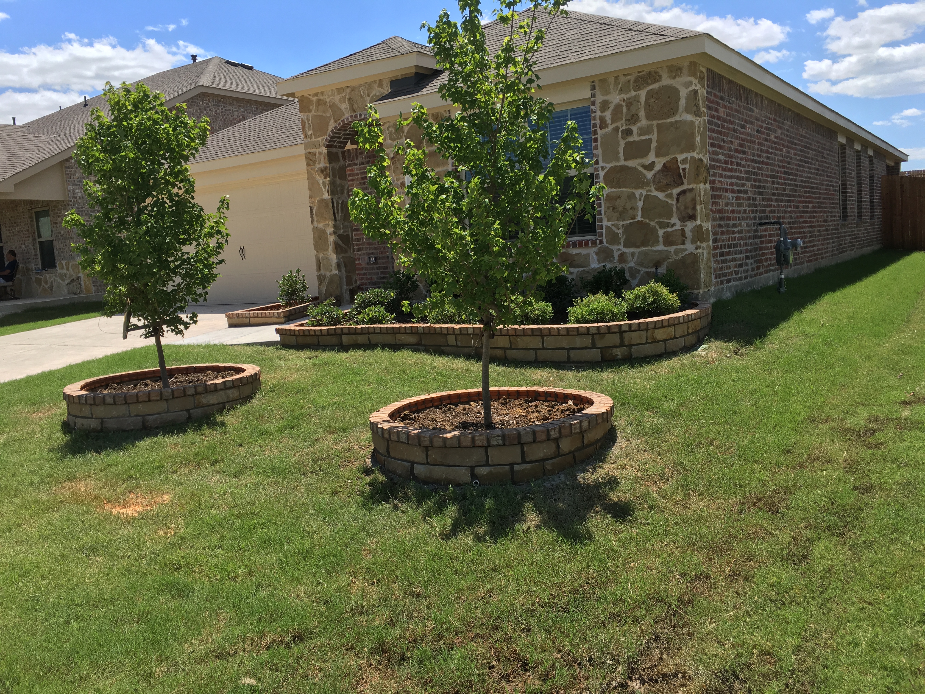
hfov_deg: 61.7
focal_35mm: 29
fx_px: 775
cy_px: 347
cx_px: 462
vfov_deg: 48.2
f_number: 2.2
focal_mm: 4.15
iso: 25
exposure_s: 1/1202
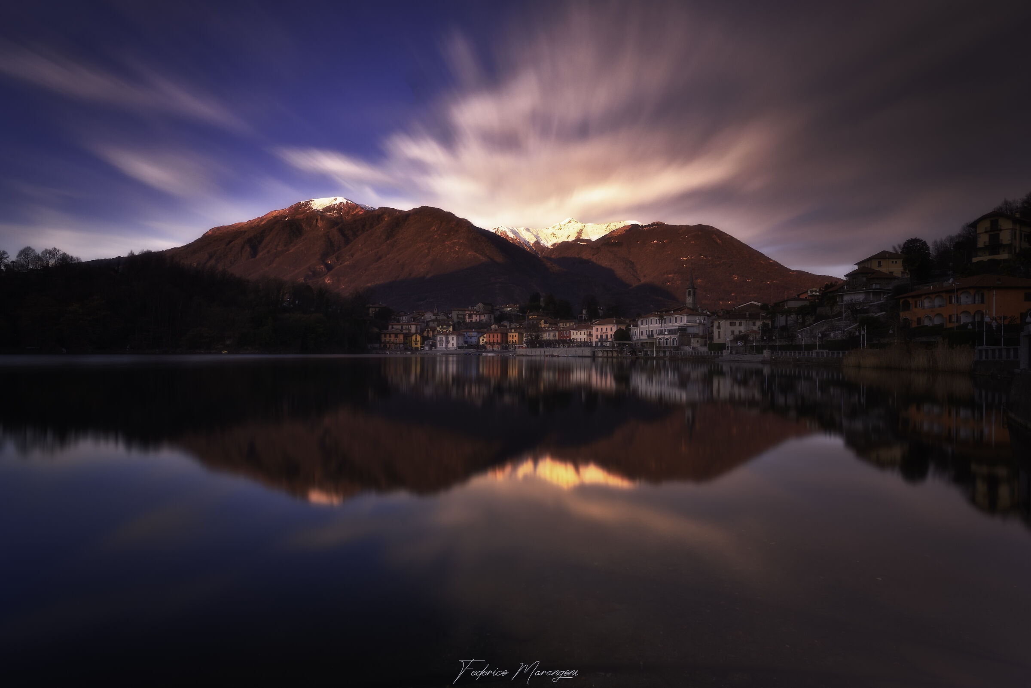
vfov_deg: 62.0
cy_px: 344
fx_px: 573
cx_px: 516
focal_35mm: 20
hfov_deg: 84.0
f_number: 11
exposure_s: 170
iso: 100
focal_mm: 20
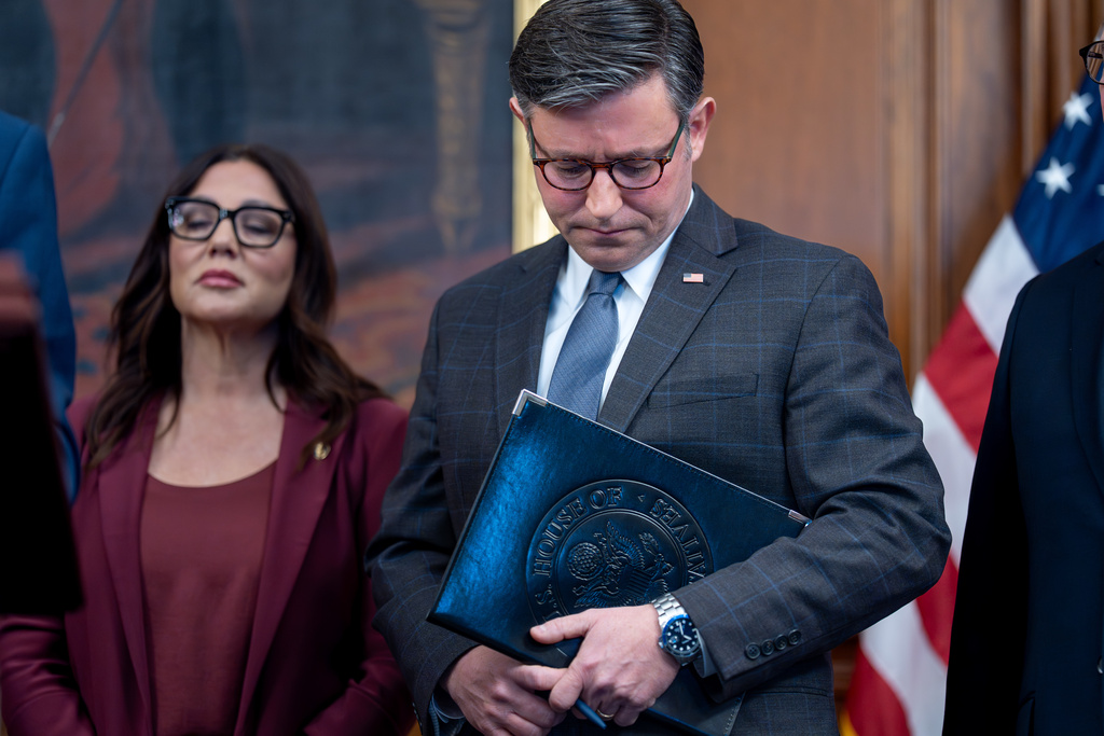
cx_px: 552
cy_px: 368
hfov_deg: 15.2
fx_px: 4140
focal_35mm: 135
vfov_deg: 10.2
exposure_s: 1/400
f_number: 2
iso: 1600
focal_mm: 135
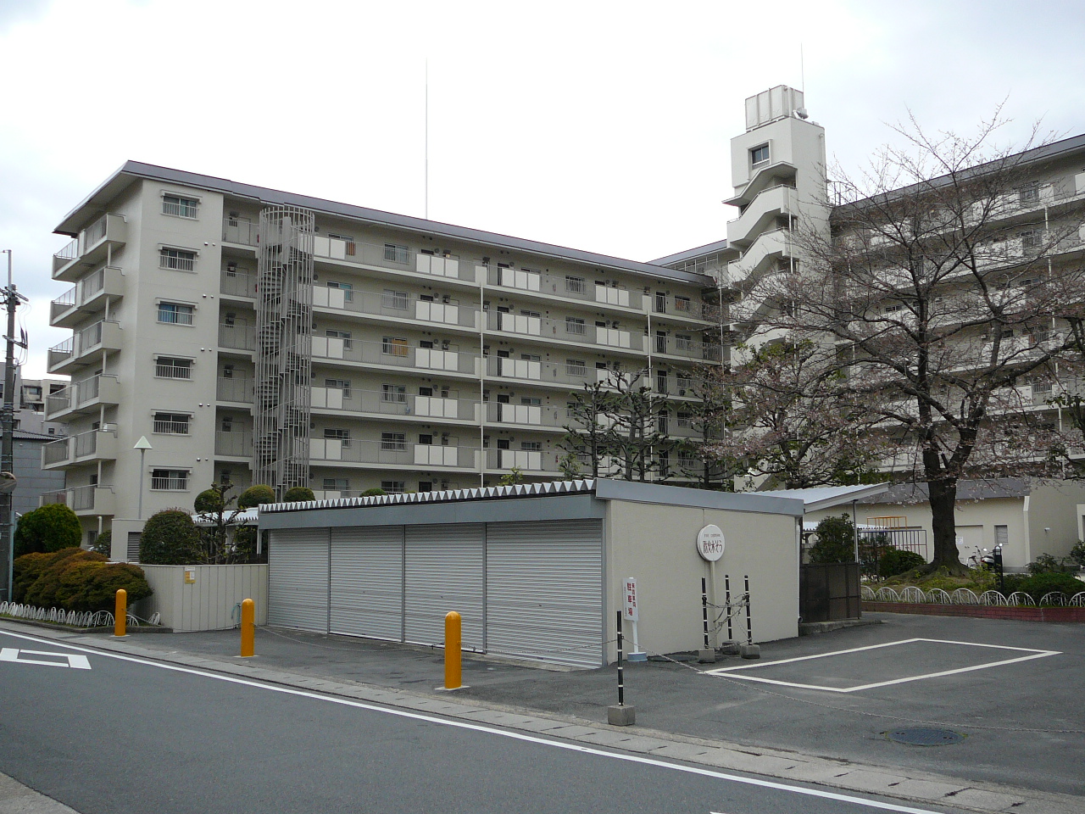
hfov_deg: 52.6
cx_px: 542
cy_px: 407
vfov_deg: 40.7
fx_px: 1097
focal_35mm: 35
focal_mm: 5.2
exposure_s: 1/320
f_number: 2.8
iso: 80
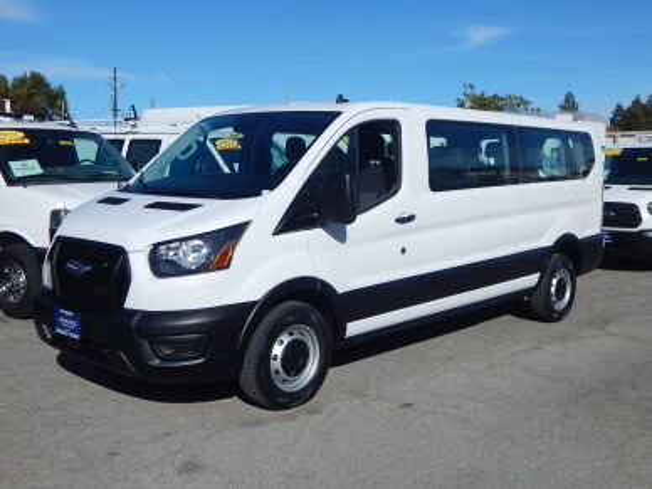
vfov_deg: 37.7
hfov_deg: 49.0
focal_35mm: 38
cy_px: 244
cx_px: 326
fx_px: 716
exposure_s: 1/1250
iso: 125
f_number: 6.9
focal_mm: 6.8
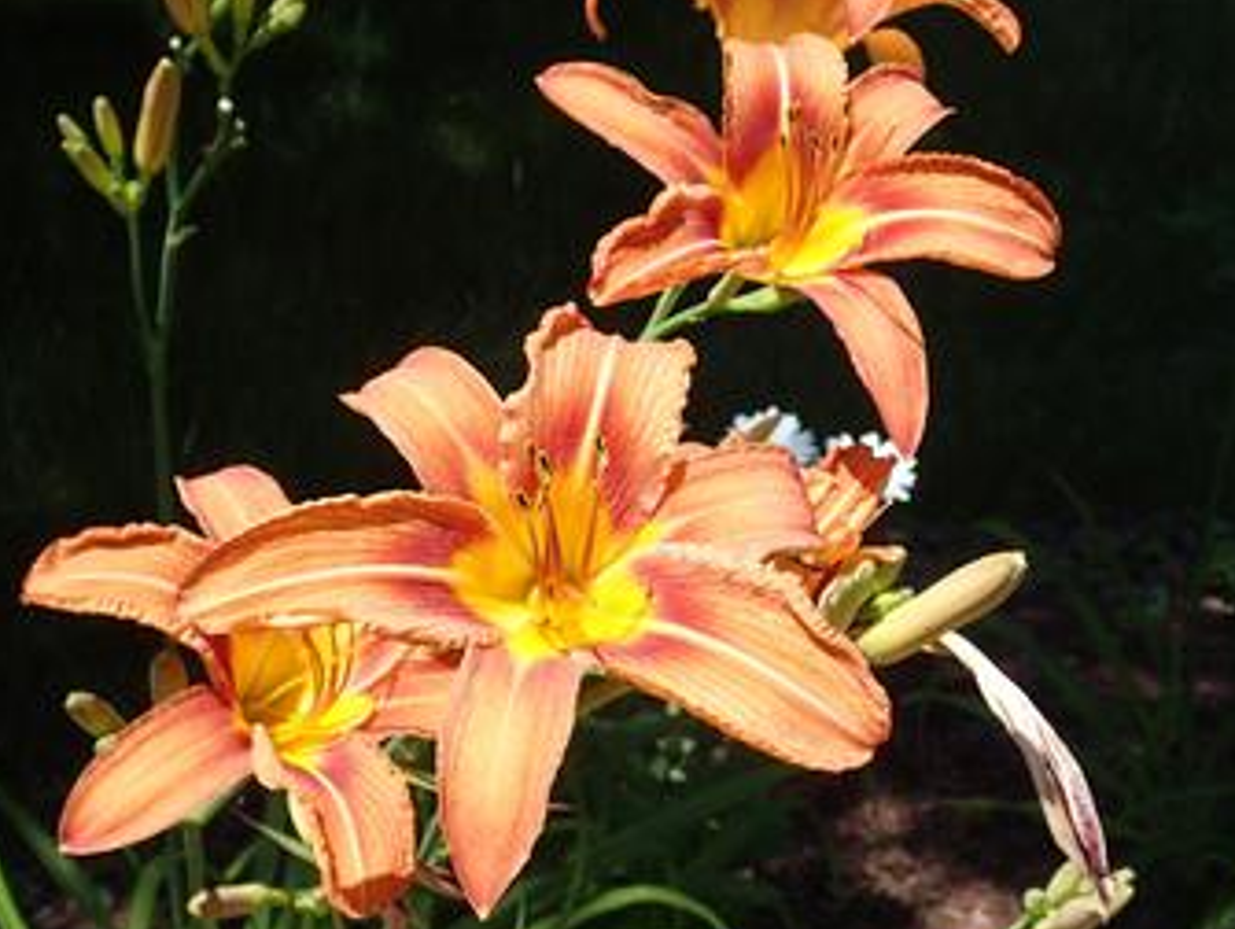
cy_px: 538
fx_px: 1536
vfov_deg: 33.6
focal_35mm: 43
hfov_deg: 43.6
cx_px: 512
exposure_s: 1/800
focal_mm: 5.9
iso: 100
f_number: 3.2
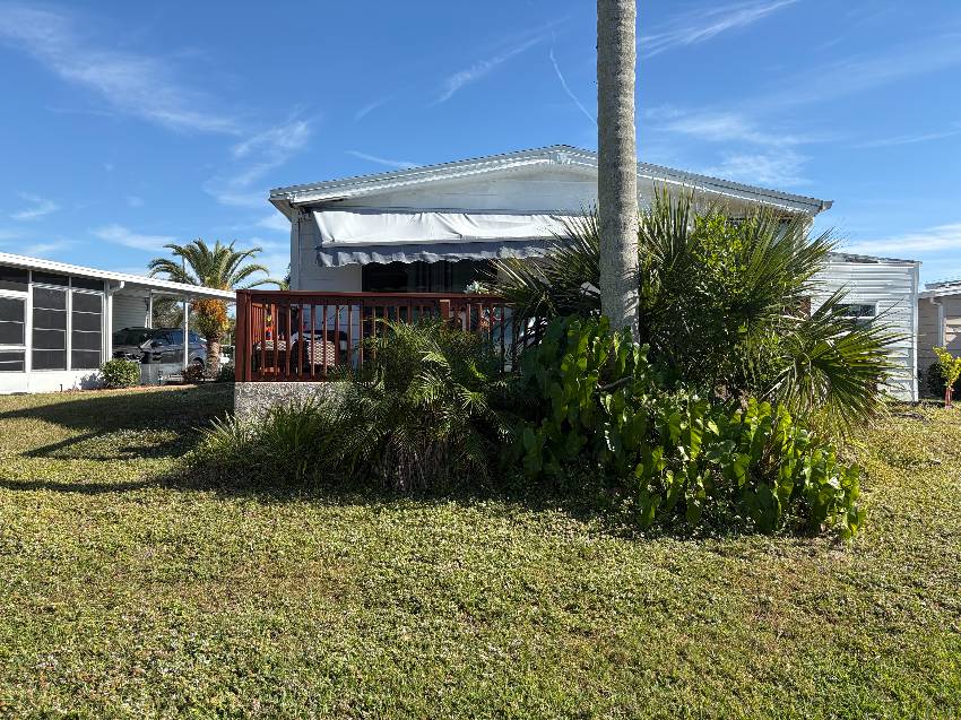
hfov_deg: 67.3
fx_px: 722
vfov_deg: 53.0
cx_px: 480
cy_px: 360
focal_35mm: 26
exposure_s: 1/2141
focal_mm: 5.96
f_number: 1.6
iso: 50
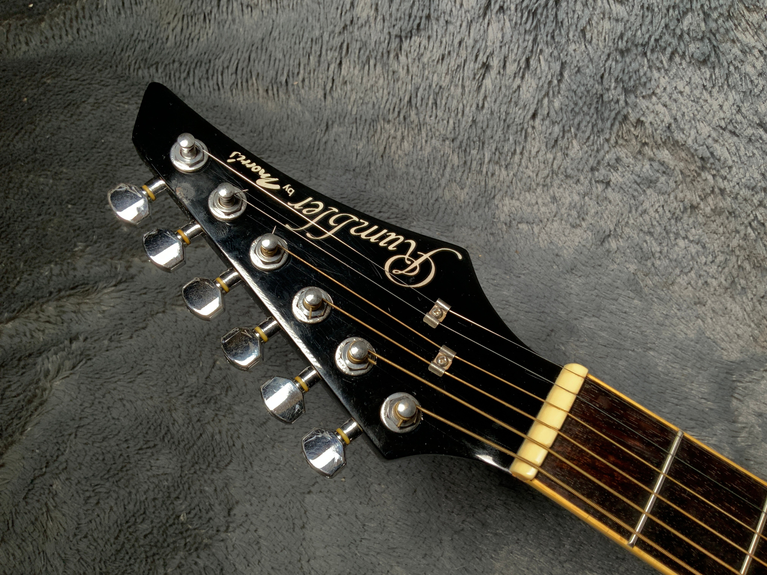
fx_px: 643
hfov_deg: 61.7
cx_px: 384
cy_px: 288
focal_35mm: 29
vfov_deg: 48.2
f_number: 1.8
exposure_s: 1/104
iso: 50
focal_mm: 3
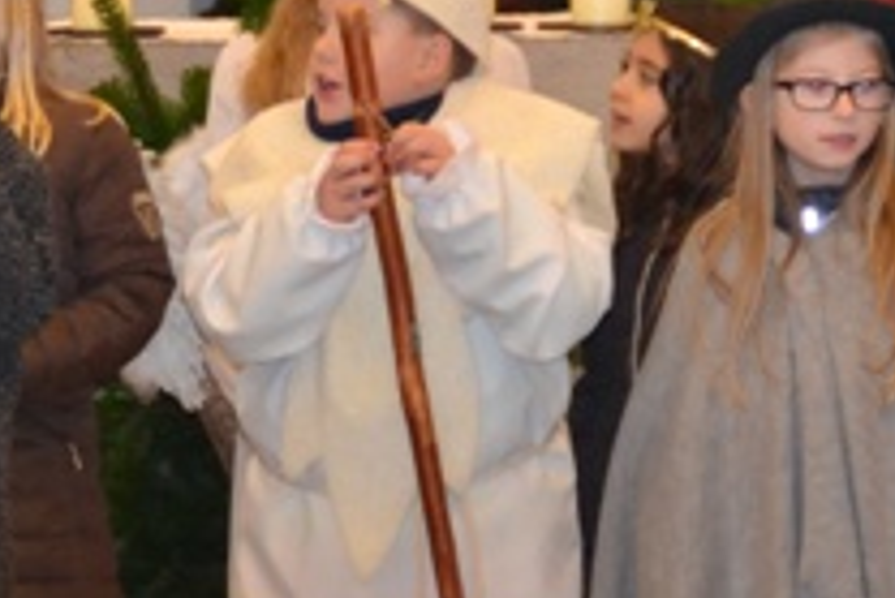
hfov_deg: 6.4
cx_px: 293
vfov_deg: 4.3
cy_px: 54
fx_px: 8035
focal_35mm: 323
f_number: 5.6
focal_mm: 70
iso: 3200
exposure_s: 1/60
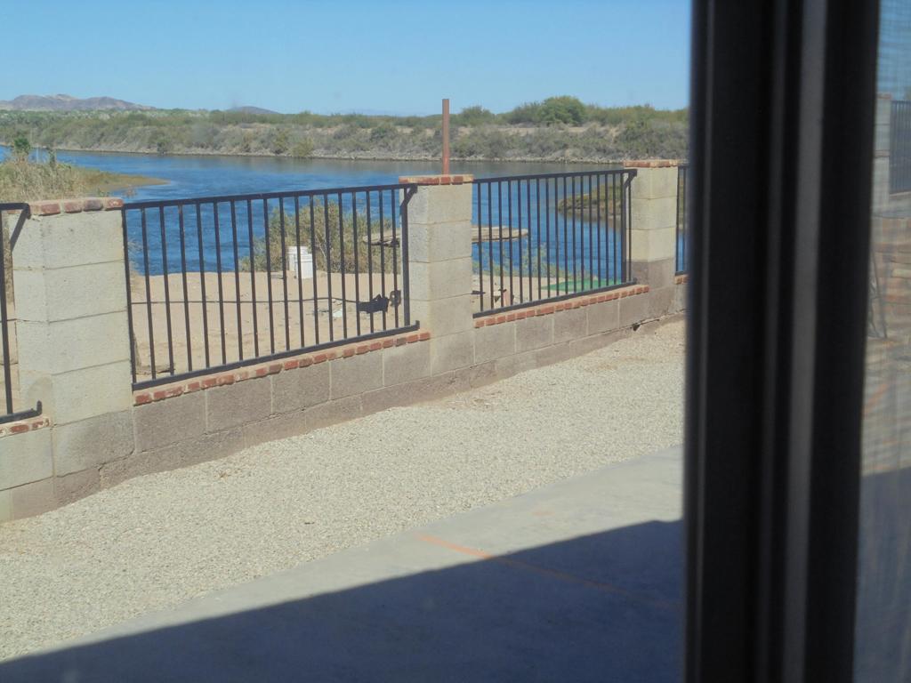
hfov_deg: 38.9
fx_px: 1290
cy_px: 342
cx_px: 456
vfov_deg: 29.7
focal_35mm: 49
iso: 100
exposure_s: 1/800
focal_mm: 8.9
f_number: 4.8
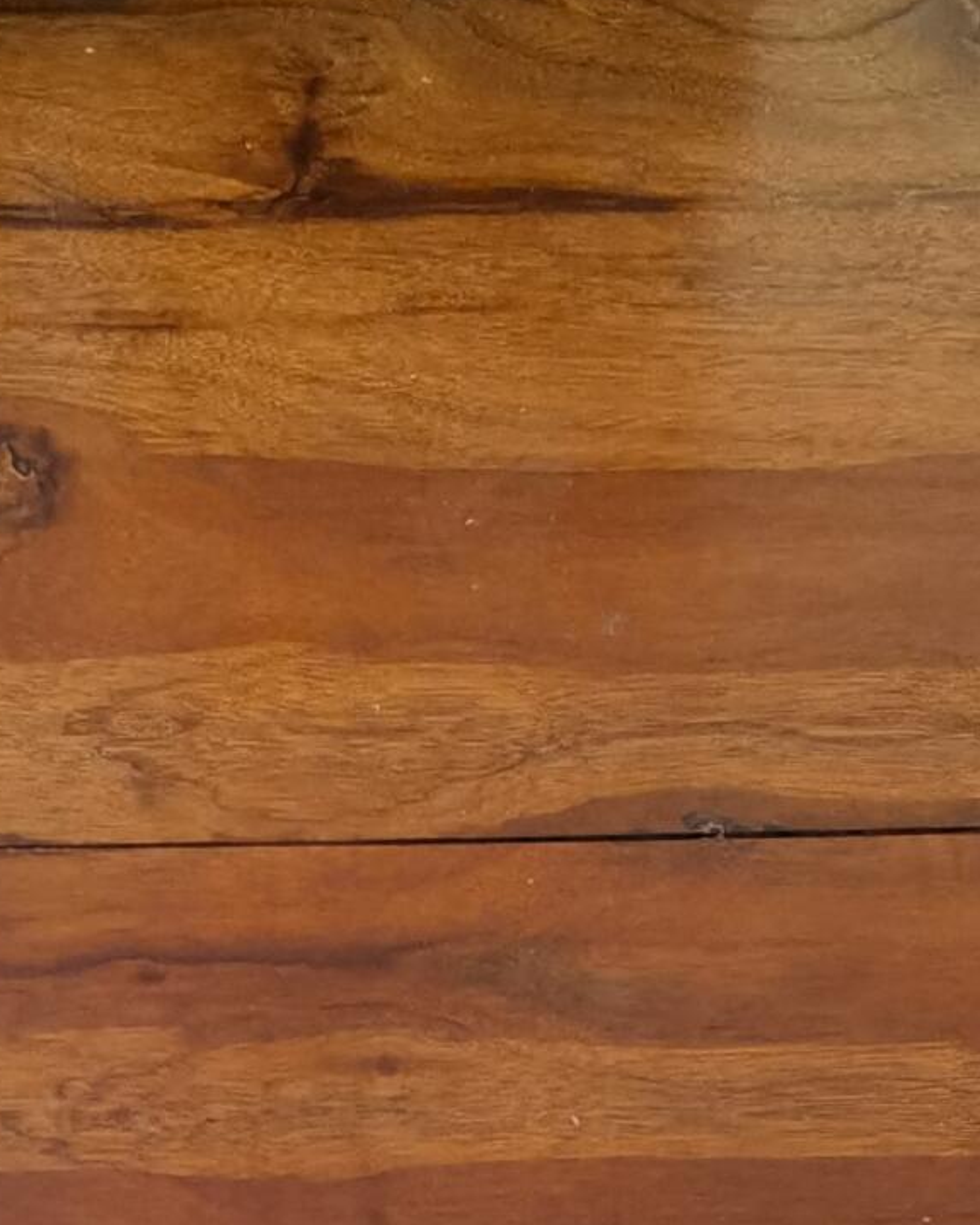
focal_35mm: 66
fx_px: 2393
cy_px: 1440
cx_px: 852
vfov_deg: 25.9
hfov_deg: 22.7
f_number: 2.2
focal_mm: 2.26
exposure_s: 1/40
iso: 160
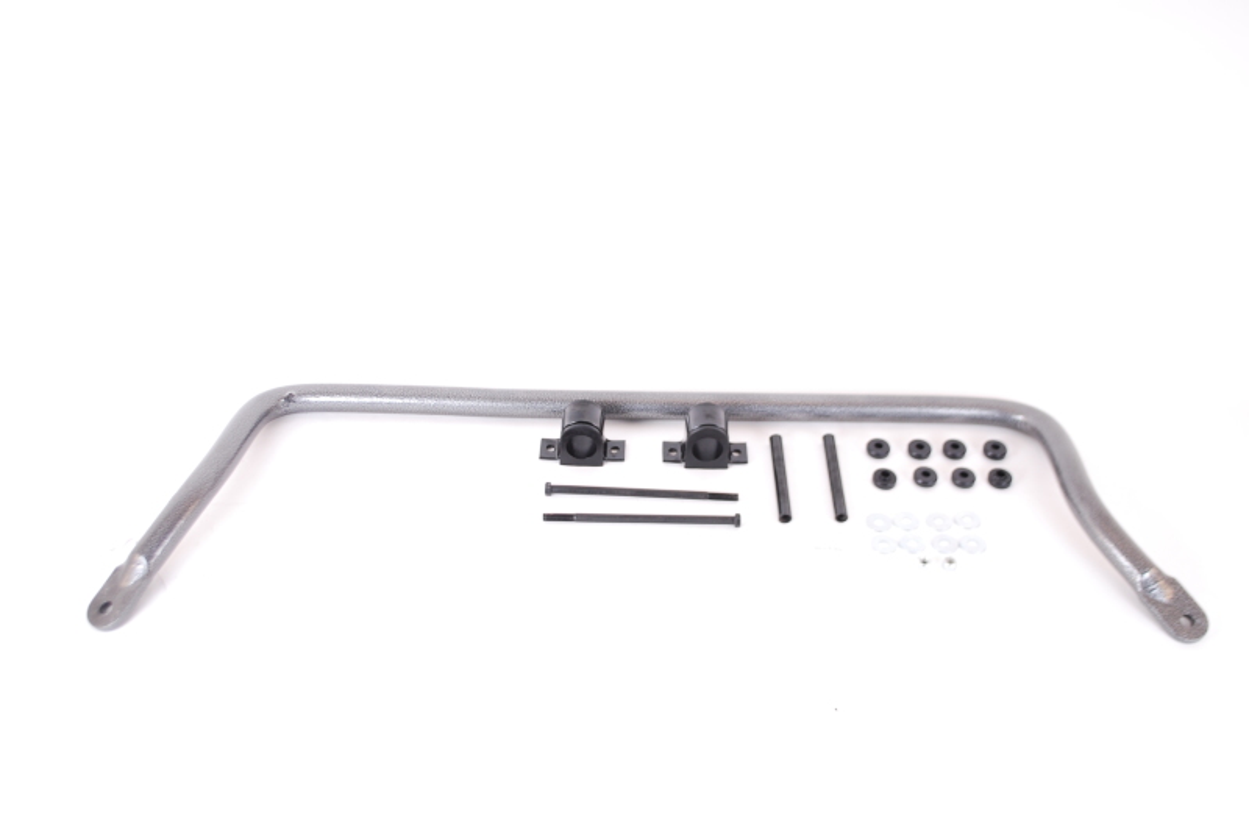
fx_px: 1252
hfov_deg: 53.0
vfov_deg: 37.0
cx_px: 624
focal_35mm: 36
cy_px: 419
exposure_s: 1/50
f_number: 4.2
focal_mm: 24
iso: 200
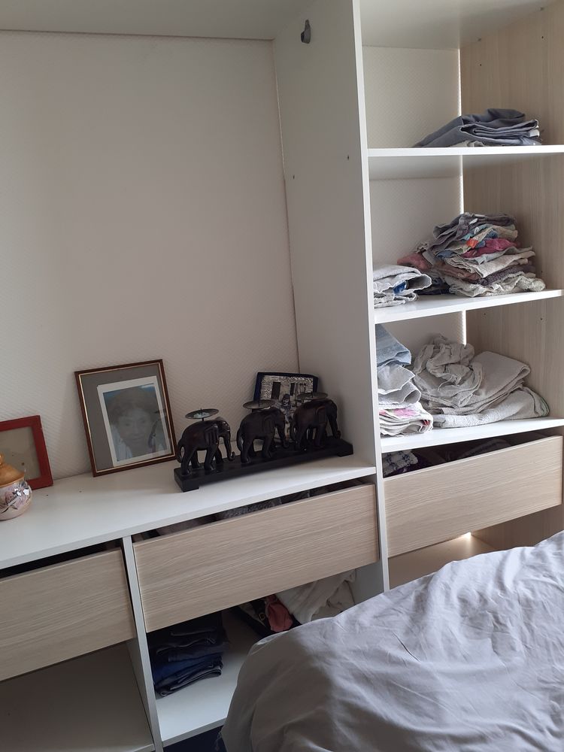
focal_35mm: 27
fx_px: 587
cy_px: 376
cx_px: 282
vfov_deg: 65.3
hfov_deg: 51.4
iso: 64
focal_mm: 3.6
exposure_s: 1/100
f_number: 1.9
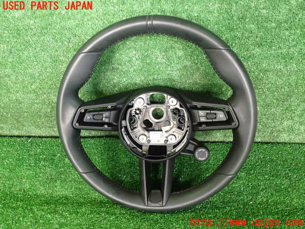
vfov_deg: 46.8
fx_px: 264
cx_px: 152
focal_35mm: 30
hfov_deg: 60.0
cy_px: 114
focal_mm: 5.4
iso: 640
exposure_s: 1/30
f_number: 2.3
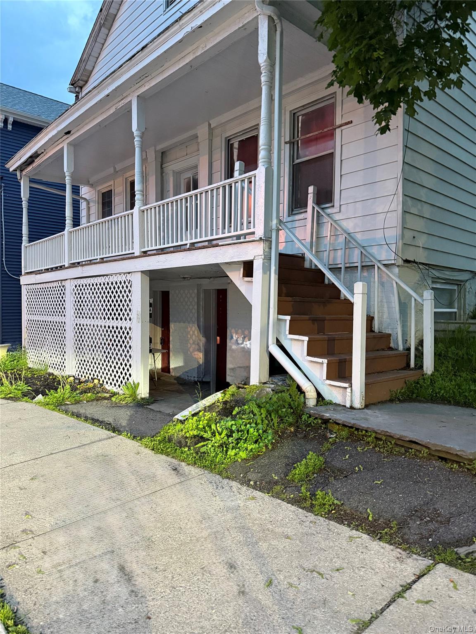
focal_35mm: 24
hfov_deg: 56.8
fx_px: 440
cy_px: 317
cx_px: 238
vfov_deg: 71.6
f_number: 1.78
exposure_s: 1/40
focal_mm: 6.76
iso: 800
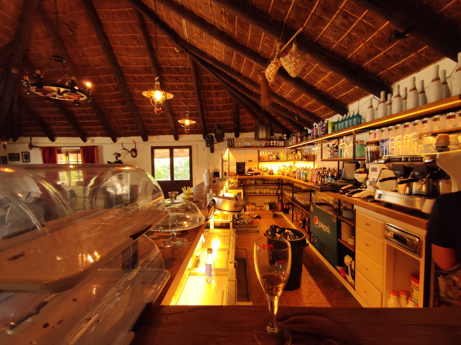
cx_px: 230
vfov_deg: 78.0
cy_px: 172
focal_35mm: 16
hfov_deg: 94.5
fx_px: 213
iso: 414
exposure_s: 1/33
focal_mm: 2.35
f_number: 2.2
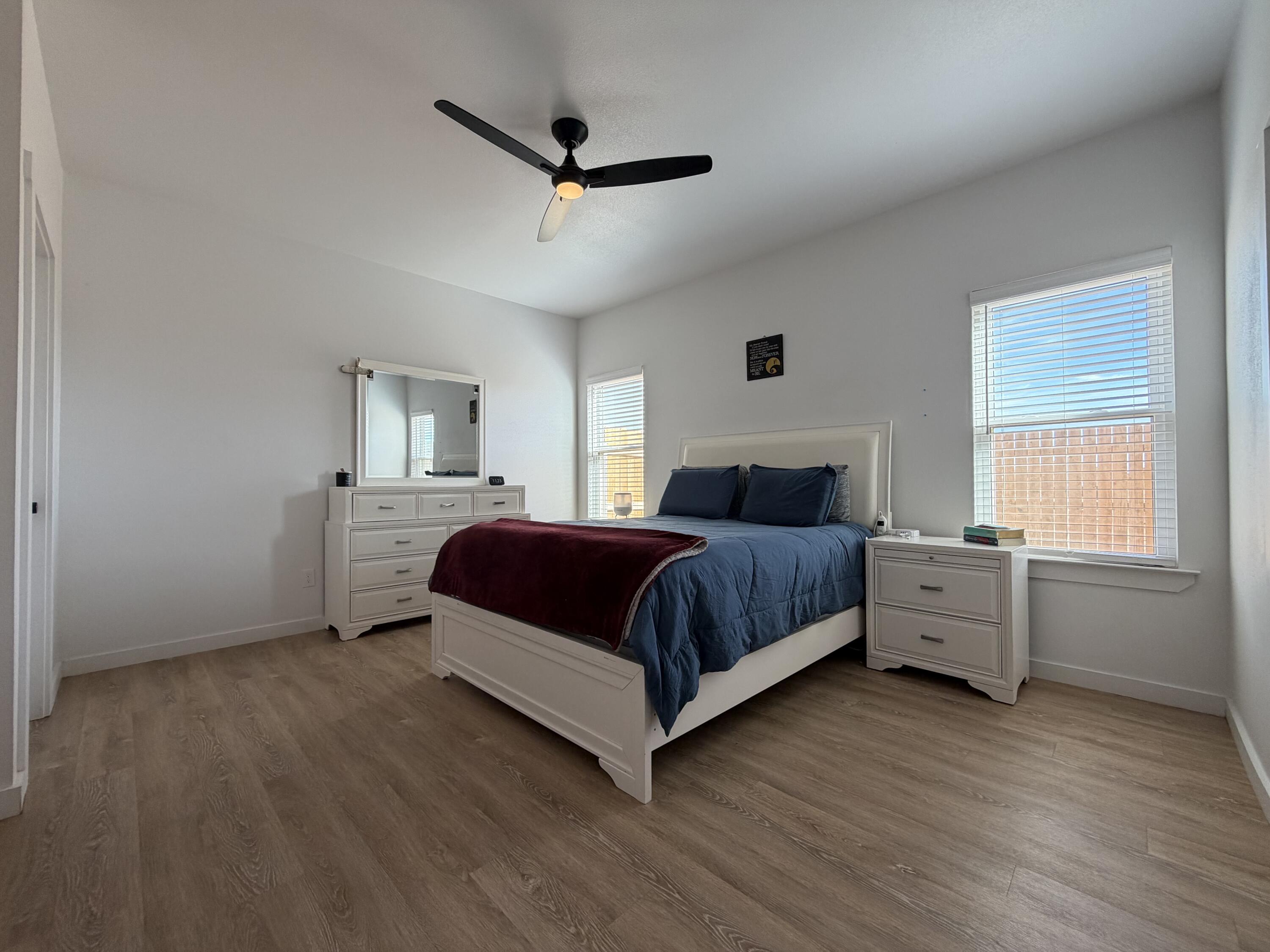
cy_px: 476
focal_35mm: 14
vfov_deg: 85.7
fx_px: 514
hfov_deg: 102.1
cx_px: 635
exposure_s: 1/121
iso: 125
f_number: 2.2
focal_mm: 2.22
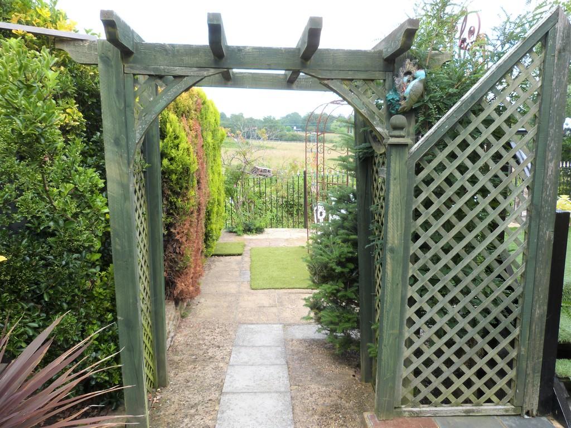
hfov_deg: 69.4
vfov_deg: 54.9
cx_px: 286
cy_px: 214
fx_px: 412
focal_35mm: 25
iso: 100
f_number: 3.6
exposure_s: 1/125
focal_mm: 4.5
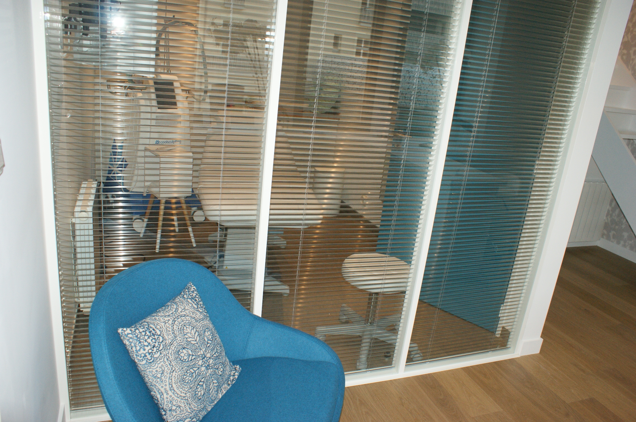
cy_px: 211
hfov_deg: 67.4
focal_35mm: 27
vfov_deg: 47.8
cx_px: 318
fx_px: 476
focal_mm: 18
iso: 400
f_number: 5.6
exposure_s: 1/60
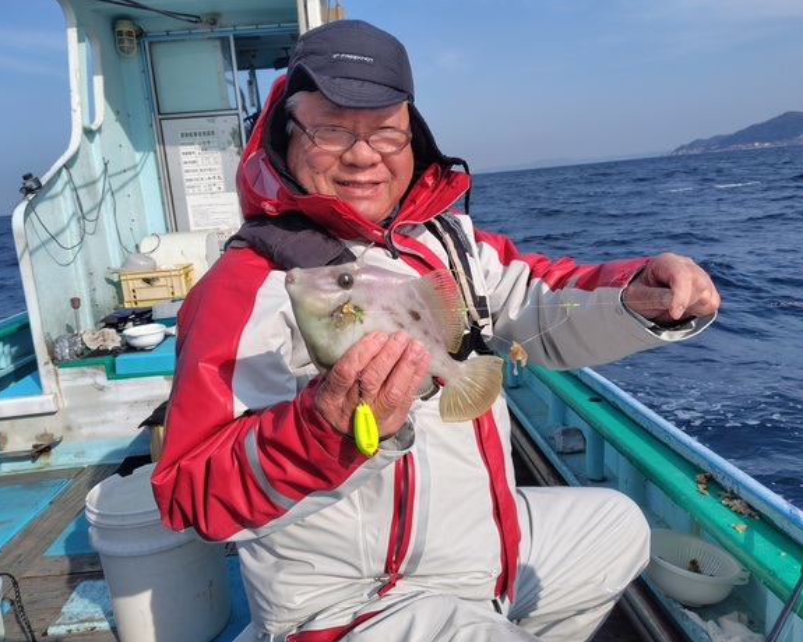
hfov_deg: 68.0
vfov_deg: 56.8
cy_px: 310
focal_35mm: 25
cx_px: 374
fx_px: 594
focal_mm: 5.6
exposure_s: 1/1614
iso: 50
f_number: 1.9
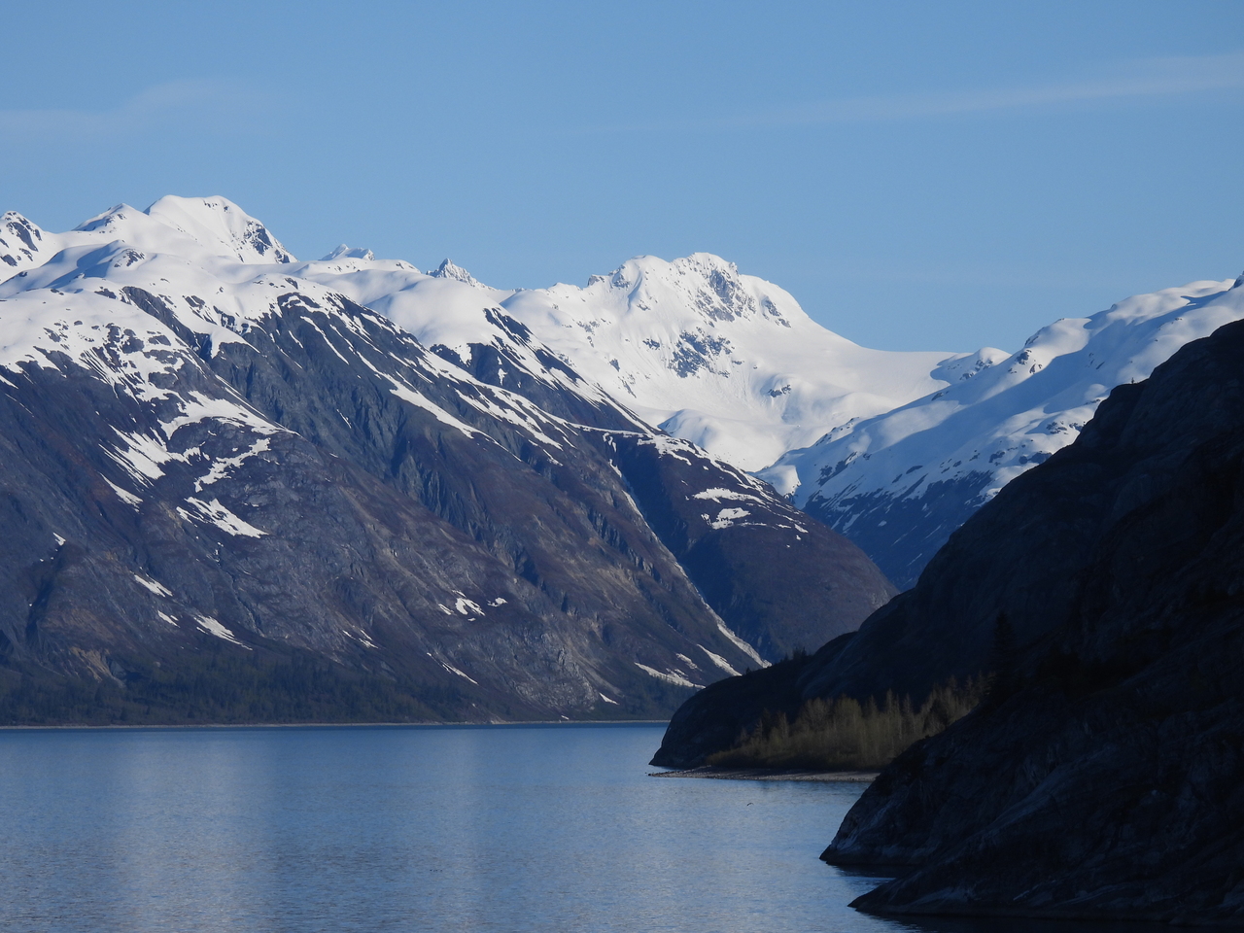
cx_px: 622
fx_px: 7906
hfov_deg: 9.0
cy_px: 466
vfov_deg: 6.8
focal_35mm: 220
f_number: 4.5
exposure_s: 1/1600
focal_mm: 39.3
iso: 100
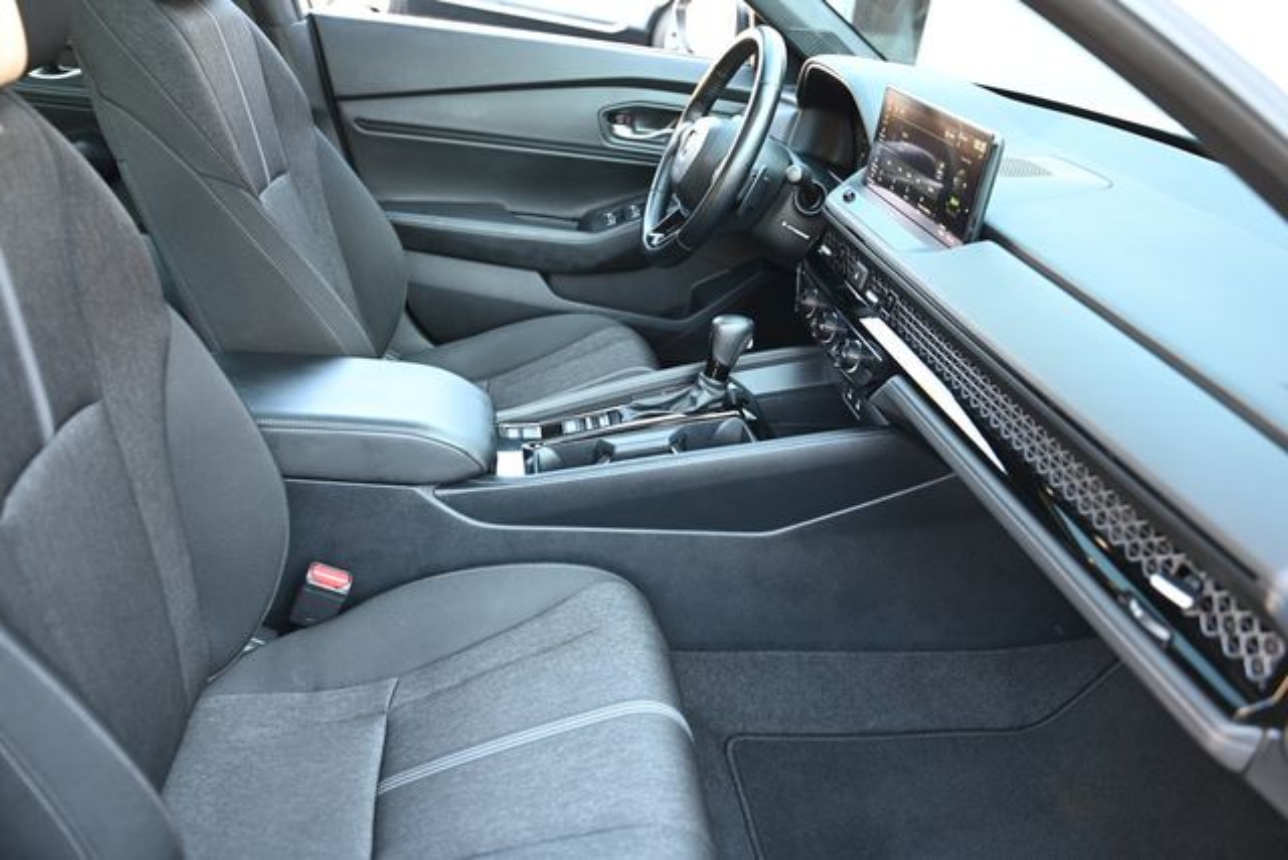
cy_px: 430
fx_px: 1002
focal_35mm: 28
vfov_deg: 46.4
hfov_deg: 65.5
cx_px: 644
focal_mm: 28
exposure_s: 1/20
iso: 200
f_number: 3.2
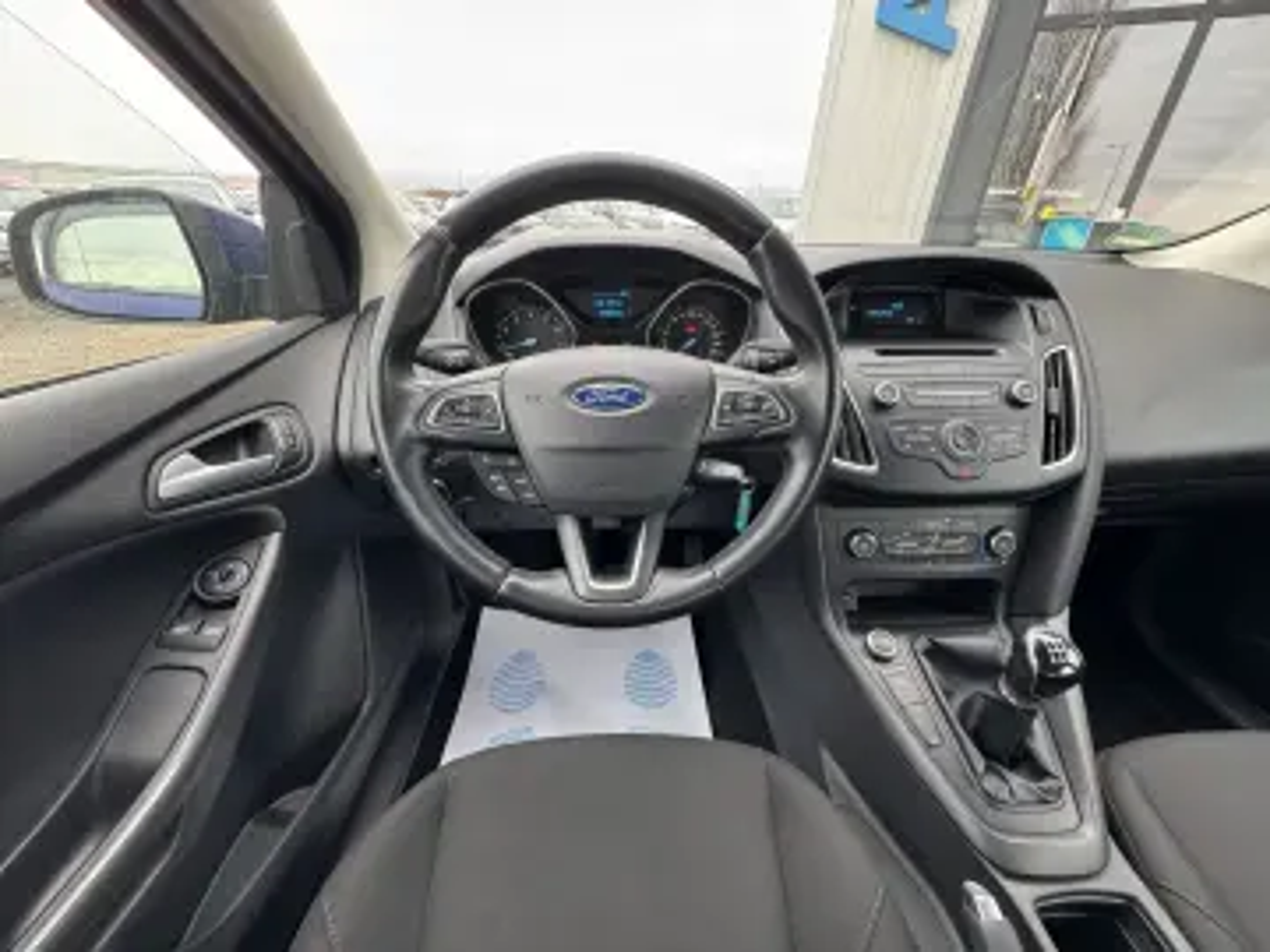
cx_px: 635
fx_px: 514
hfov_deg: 102.1
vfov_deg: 85.7
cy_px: 476
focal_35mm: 14
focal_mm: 2.22
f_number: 2.2
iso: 320
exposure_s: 1/99
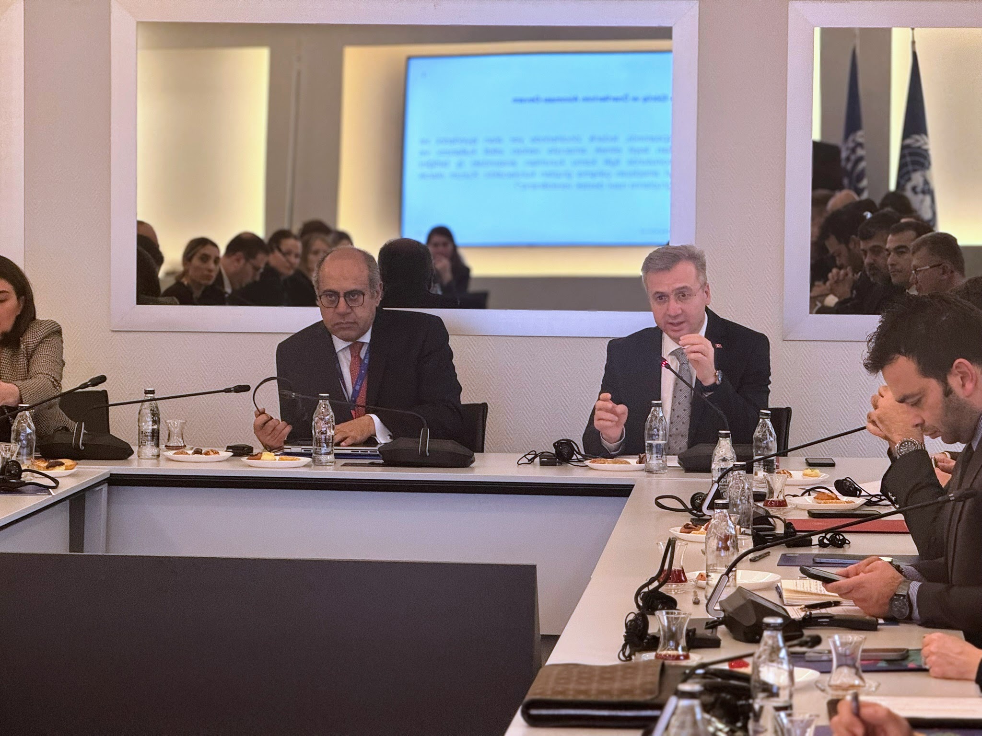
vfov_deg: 12.3
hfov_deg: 16.4
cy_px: 368
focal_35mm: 120
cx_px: 491
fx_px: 3404
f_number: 2.8
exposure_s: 1/96
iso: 200
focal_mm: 15.66
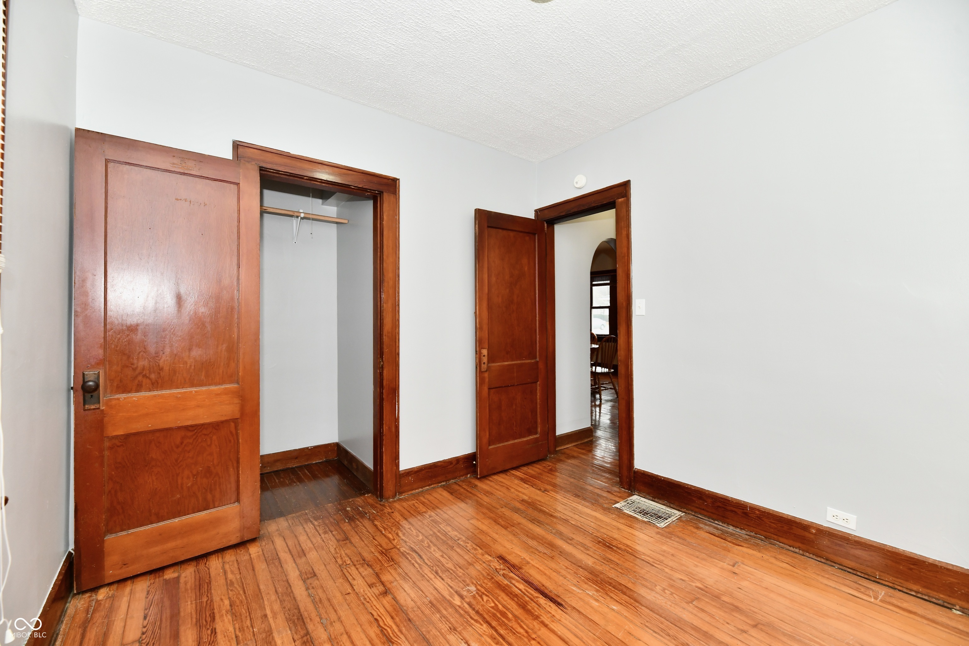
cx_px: 484
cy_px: 323
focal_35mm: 14
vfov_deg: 81.2
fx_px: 377
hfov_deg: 104.3
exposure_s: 1/60
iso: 640
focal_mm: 14
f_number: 6.3
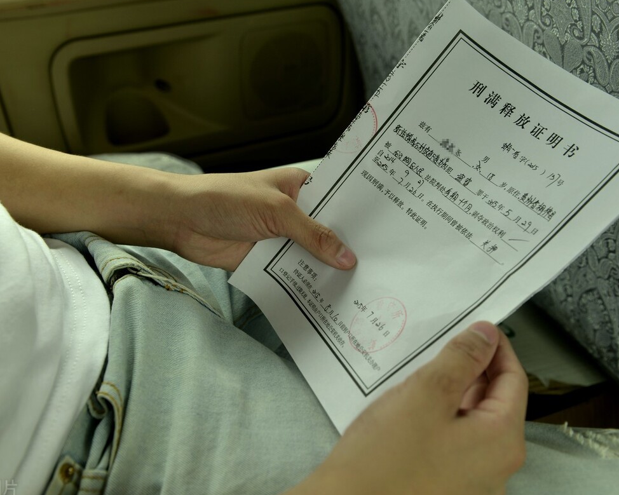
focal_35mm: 37
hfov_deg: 49.1
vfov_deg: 40.1
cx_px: 330
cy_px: 247
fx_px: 678
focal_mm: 32
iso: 200
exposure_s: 1/40
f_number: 5
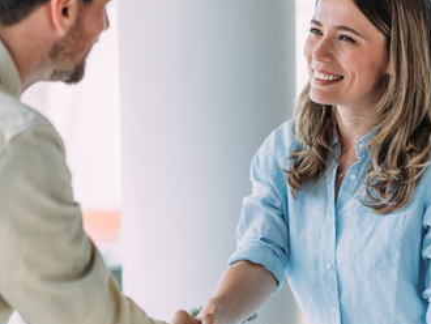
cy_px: 189
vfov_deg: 12.8
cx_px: 200
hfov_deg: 17.0
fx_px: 1445
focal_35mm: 116
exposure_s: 1/320
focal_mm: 55
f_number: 2
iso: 160
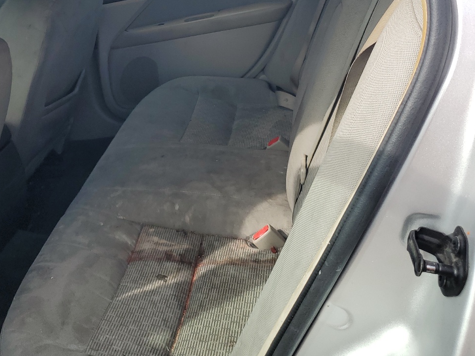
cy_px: 94
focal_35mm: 43
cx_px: 168
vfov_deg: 33.0
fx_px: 590
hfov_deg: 43.4
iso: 50
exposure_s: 1/769
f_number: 1.5
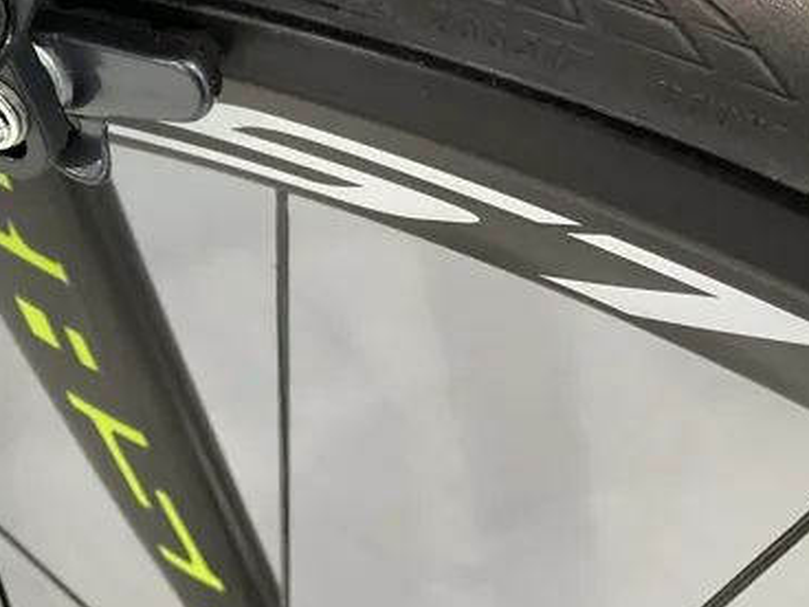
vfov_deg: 22.5
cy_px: 24
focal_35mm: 63
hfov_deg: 28.6
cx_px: -22
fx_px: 1472
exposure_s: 1/50
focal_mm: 3
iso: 250
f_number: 1.8
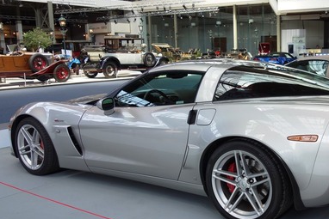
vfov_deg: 30.5
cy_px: 119
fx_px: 402
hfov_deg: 42.7
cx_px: 258
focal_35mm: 44
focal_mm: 10.4
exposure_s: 1/100
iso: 125
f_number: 3.2
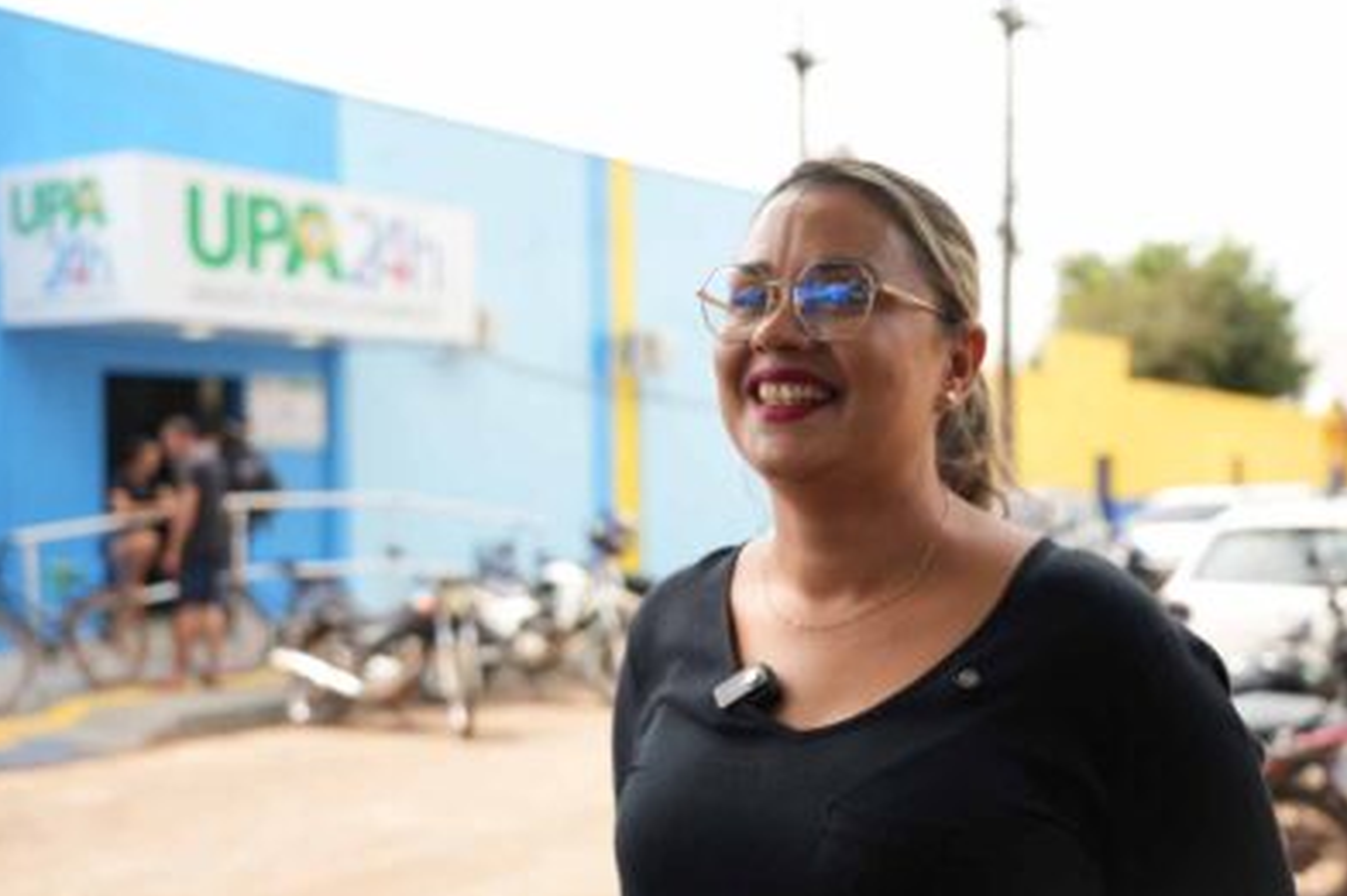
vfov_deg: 28.6
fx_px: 1758
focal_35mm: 47
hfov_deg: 41.9
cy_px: 451
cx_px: 667
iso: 100
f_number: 4
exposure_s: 1/250
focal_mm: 46
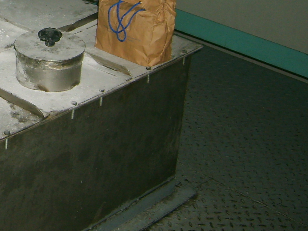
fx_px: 739
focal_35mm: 83
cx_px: -41
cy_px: -14
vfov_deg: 17.3
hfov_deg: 22.1
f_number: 2.8
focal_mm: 5.8
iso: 100
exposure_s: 1/30
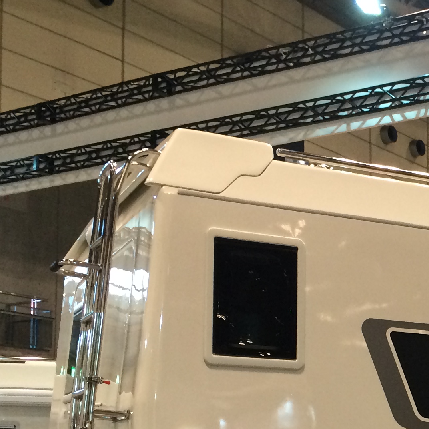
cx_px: 553
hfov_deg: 20.4
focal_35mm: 78
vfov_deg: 21.5
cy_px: 413
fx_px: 1094
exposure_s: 1/33
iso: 80
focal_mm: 4.15
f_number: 2.2
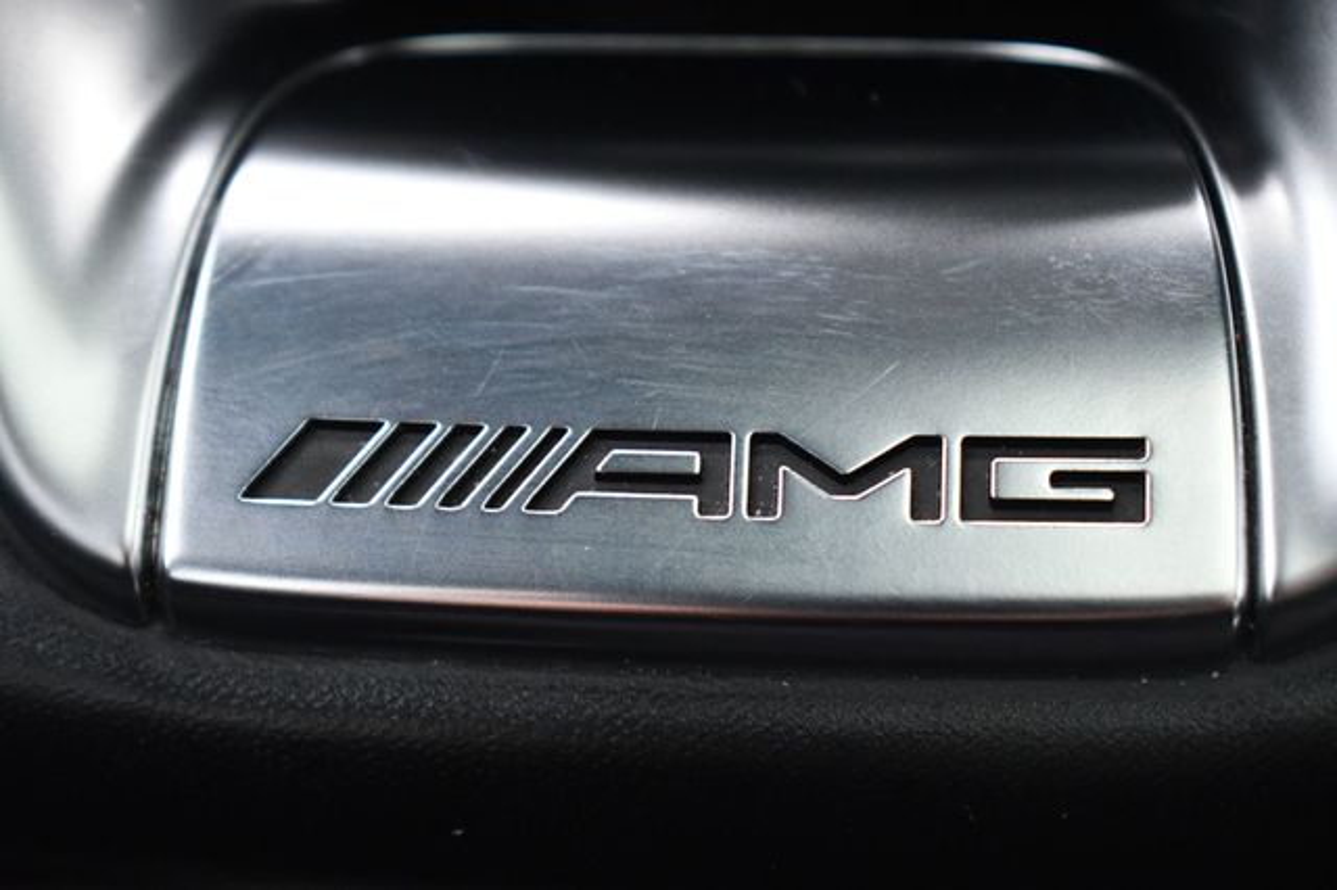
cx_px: 668
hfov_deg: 27.0
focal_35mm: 75
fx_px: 2784
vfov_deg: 18.2
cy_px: 445
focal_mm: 50
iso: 2200
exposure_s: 1/125
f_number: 5.6
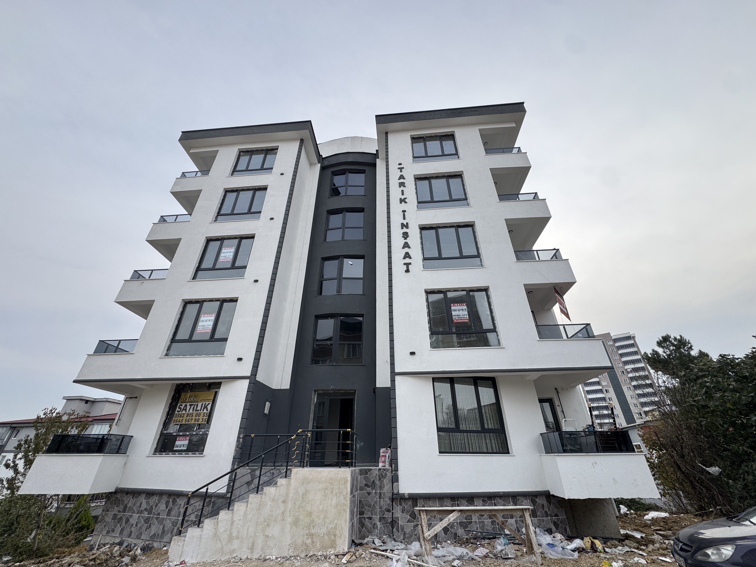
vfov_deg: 85.7
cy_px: 284
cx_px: 378
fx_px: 306
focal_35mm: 14
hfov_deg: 102.1
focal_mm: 2.22
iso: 40
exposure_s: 1/285
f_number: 2.2
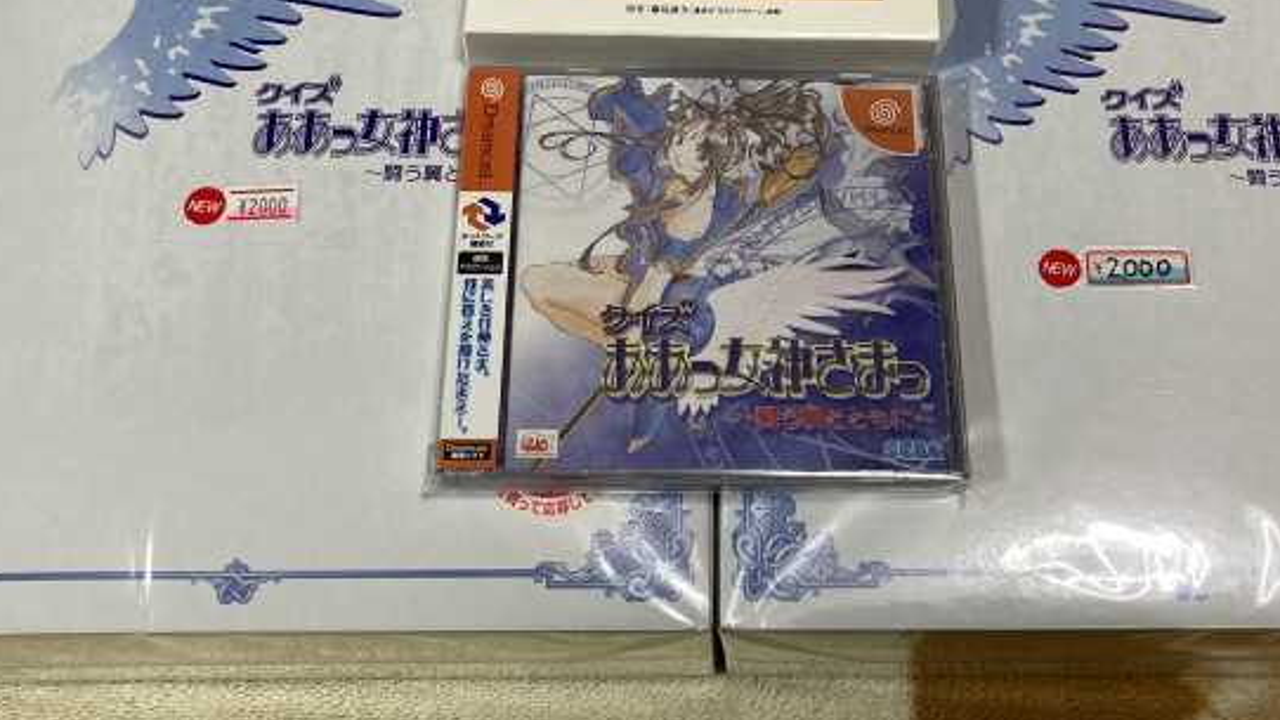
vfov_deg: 26.1
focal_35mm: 45
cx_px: 739
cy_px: 161
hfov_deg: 45.3
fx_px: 1527
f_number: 1.8
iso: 125
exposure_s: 1/60
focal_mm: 3.99
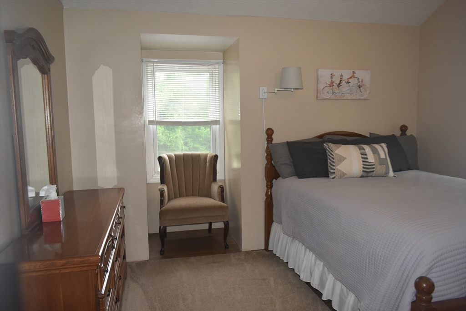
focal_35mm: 27
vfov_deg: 47.9
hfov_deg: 67.4
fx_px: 350
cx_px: 233
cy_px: 156
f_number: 4.5
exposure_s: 1/80
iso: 800
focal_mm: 18
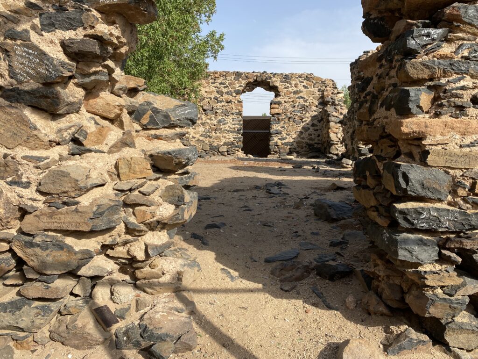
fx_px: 359
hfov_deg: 67.3
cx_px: 239
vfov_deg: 53.1
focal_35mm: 26
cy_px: 180
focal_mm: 4.25
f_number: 1.8
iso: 32
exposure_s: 1/1927
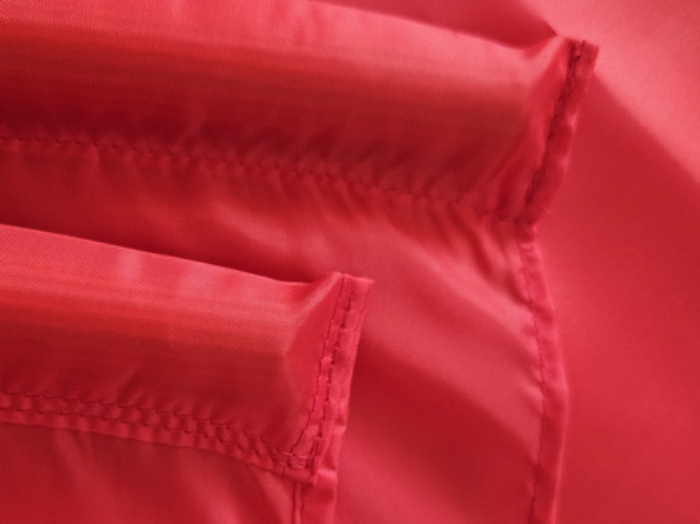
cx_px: 303
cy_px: 358
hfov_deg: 55.2
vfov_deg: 42.2
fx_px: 667
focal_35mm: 33
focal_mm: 5.4
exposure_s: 1/100
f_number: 1.8
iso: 640
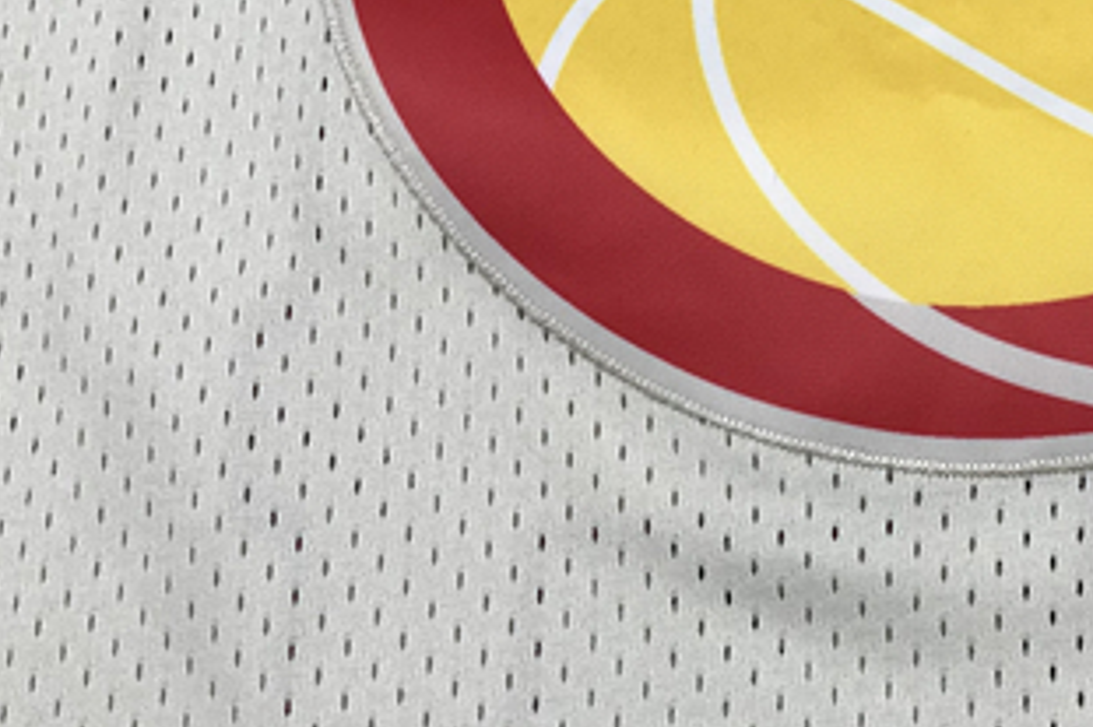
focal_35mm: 75
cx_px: 1002
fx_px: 2276
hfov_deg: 26.1
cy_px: 235
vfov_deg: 18.1
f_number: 1.8
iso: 20
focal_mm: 3.99
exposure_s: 1/115
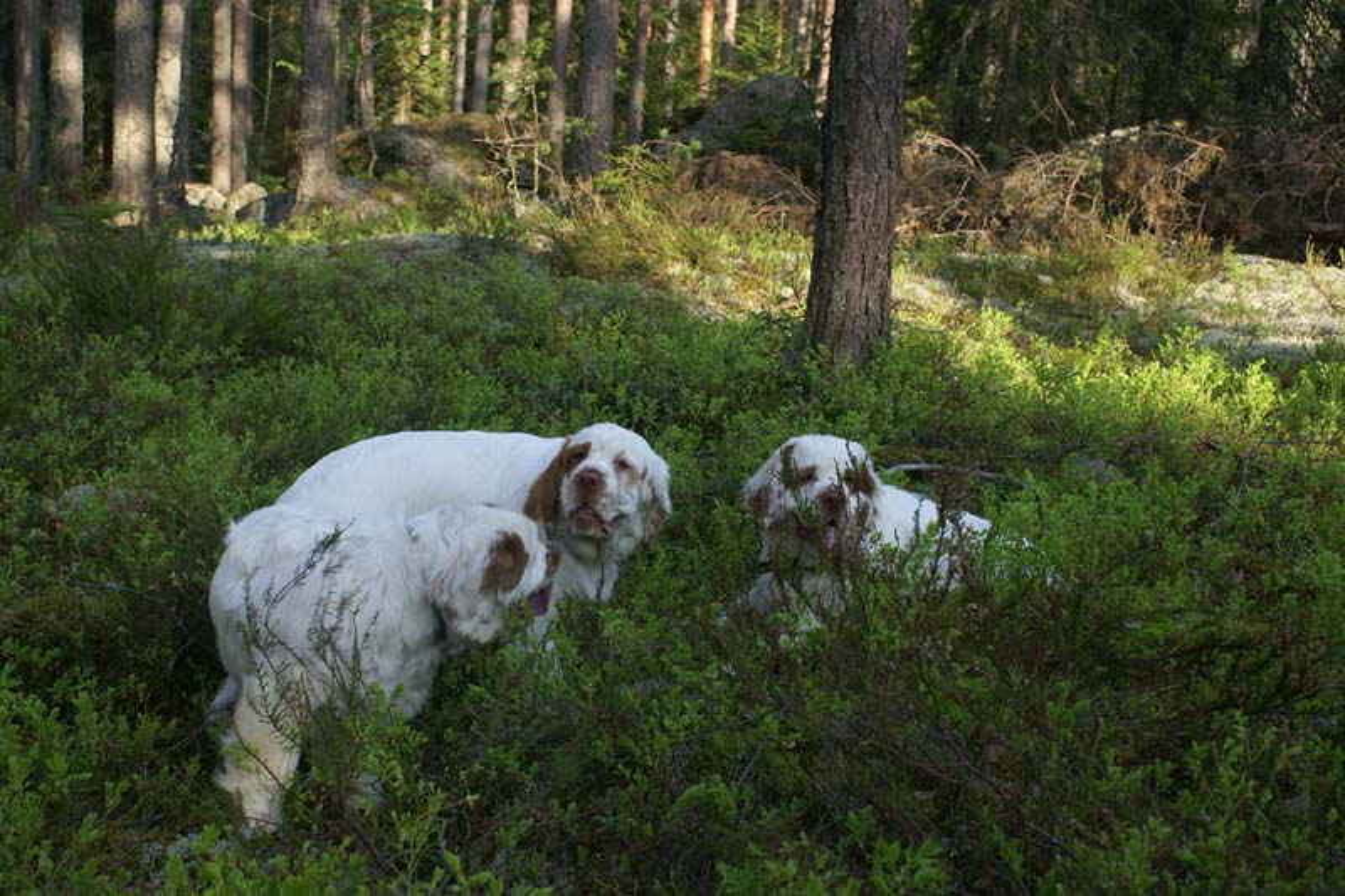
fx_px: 1681
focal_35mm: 45
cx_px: 672
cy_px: 448
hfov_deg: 43.6
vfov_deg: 29.9
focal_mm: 30
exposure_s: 1/80
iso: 100
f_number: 5.6
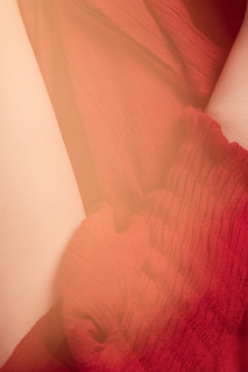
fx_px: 2327
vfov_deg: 9.0
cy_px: -90
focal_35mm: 225
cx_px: 104
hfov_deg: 6.1
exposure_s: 1
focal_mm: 60
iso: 100
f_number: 10
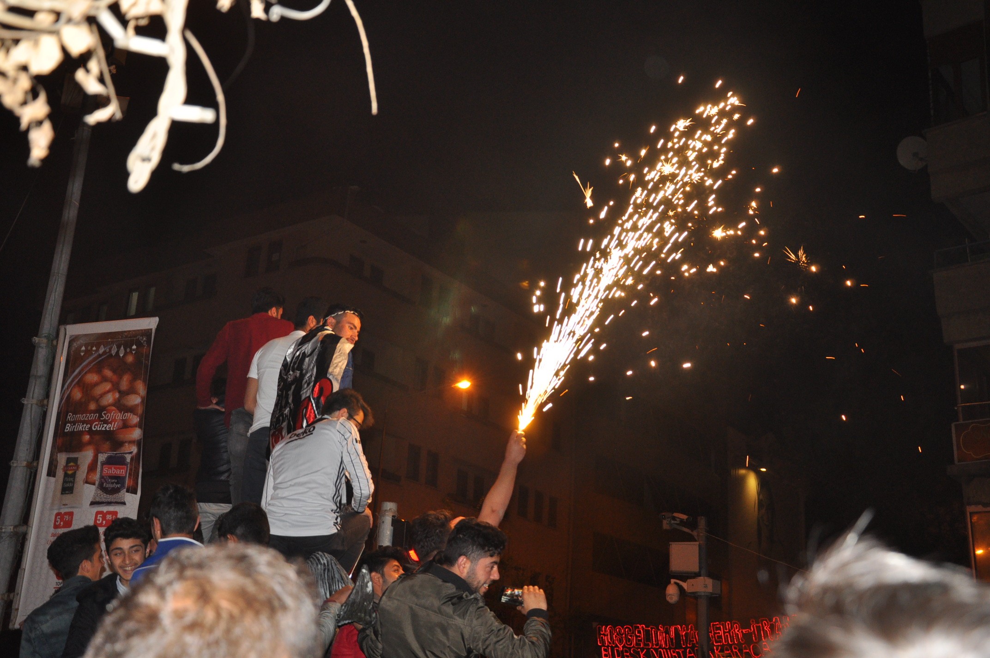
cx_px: 495
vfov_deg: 29.8
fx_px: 1236
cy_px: 329
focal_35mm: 45
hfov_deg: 43.7
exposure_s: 1/125
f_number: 4.2
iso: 640
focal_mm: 30
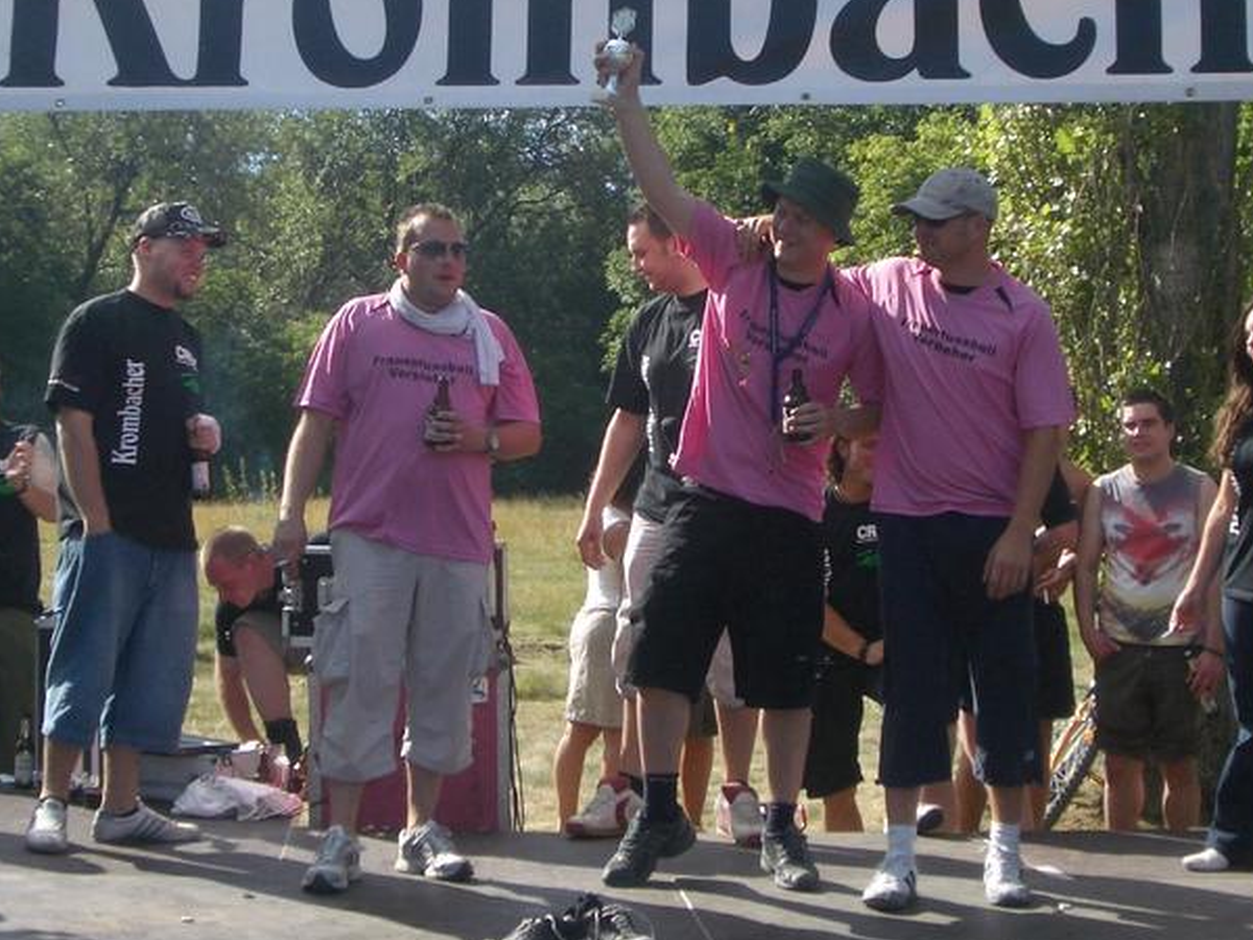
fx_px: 2534
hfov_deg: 27.8
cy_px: 353
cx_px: 549
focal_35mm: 70
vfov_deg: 21.0
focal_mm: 6.8
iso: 50
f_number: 4.6
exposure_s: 1/250
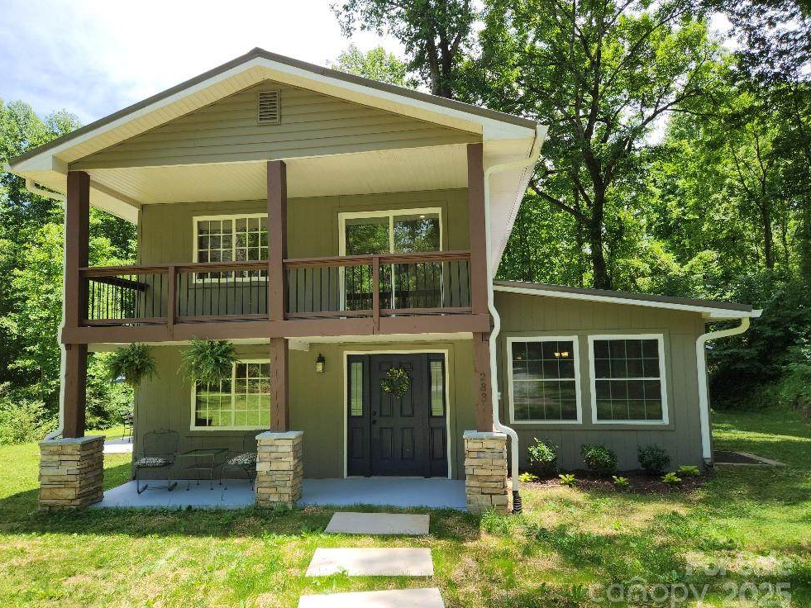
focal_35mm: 24
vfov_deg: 56.8
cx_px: 399
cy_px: 311
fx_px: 562
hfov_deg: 71.6
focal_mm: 5.4
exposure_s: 1/617
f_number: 1.8
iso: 20
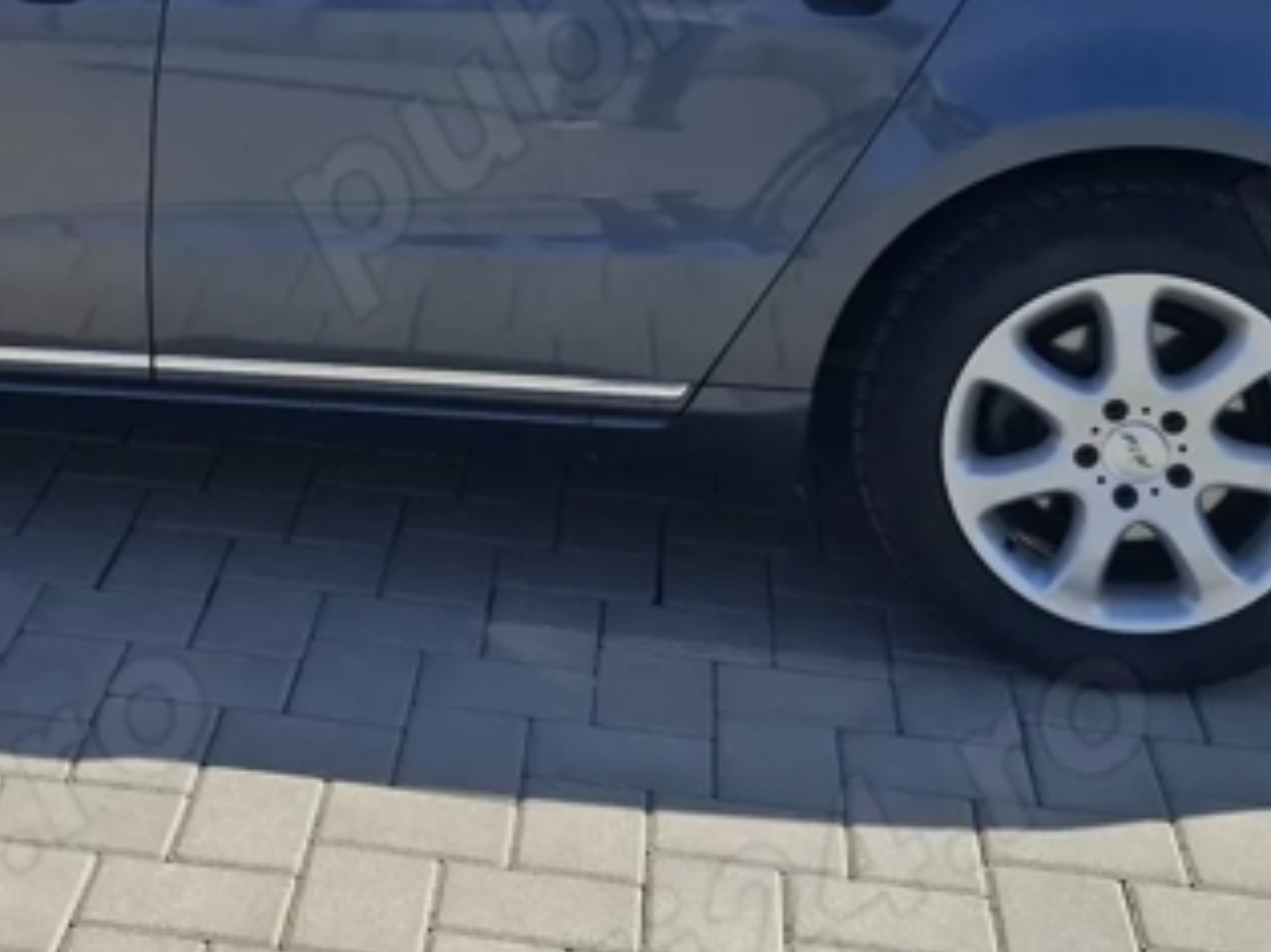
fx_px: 2679
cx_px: 242
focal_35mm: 73
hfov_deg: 26.2
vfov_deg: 19.6
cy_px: 16
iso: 50
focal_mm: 5.54
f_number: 1.8
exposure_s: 1/2128
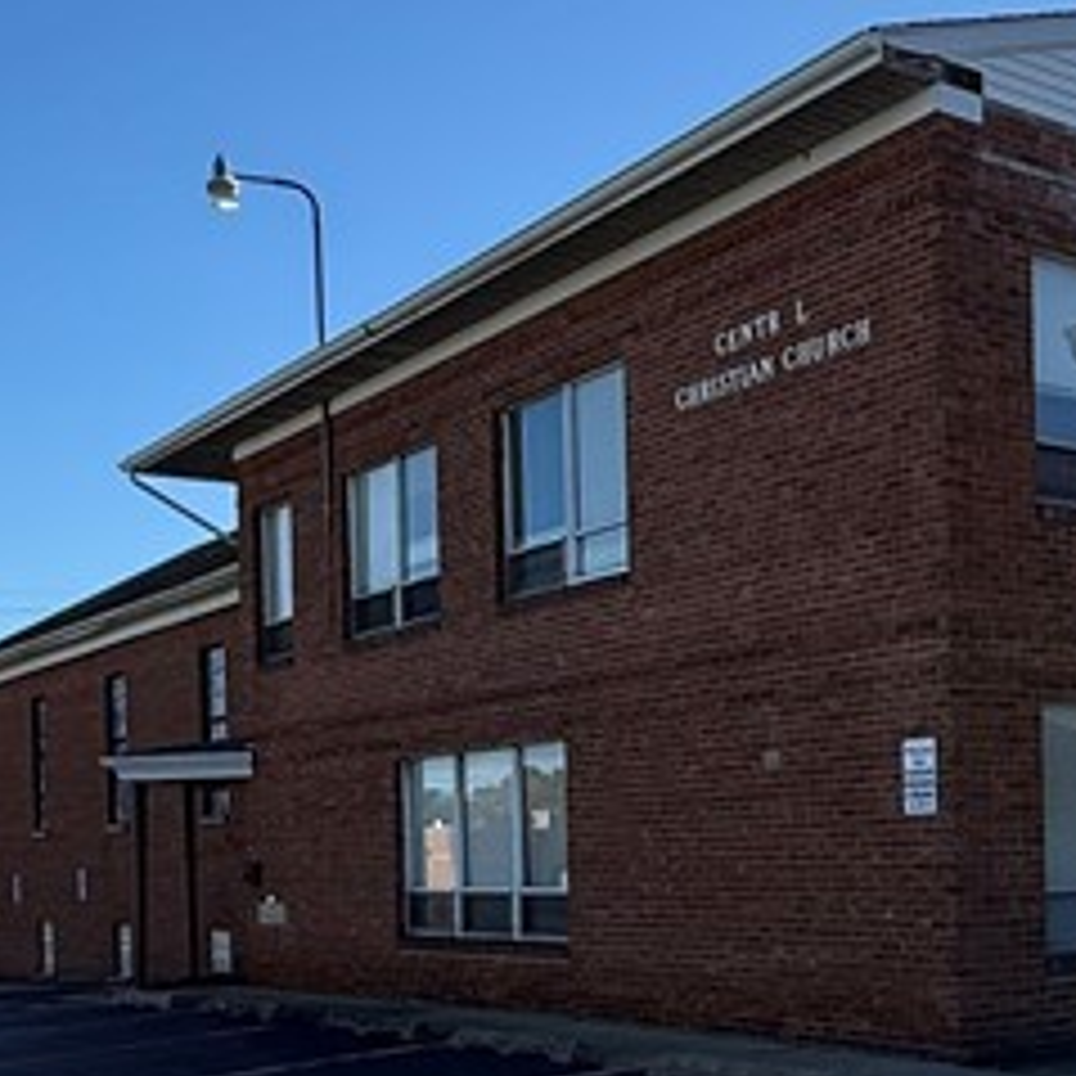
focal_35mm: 53
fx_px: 1864
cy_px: 851
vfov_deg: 31.4
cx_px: 927
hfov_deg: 31.0
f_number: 2.2
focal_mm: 2.22
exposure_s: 1/1105
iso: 64
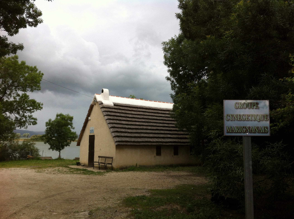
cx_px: 147
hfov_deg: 52.7
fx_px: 297
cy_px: 110
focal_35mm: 35
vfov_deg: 40.6
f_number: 2.8
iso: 80
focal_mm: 3.85
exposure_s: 1/299
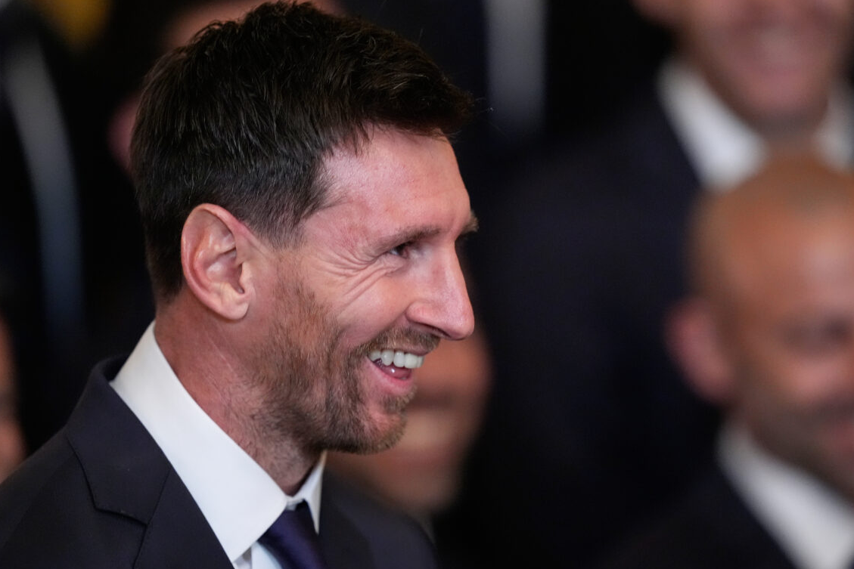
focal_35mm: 425
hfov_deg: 4.9
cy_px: 295
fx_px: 10083
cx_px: 426
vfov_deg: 3.2
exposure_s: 1/320
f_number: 2.8
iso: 6400
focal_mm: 400
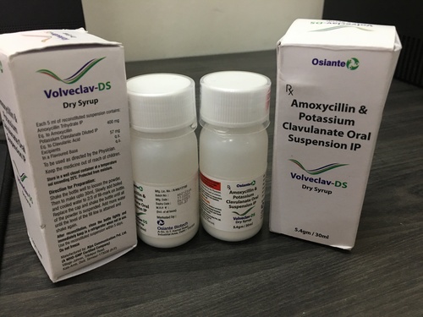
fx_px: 354
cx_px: 212
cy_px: 158
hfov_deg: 61.7
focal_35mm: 29
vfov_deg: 48.2
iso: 80
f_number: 2.2
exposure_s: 1/17
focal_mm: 4.15
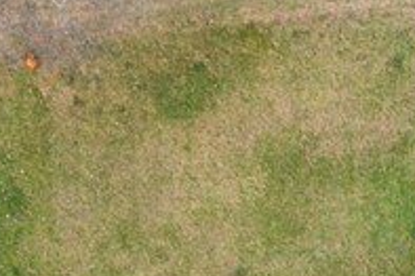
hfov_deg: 12.6
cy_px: 488
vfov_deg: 8.6
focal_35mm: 154
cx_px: 638
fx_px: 1774
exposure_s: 1/30
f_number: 3.2
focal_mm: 10.26
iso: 100
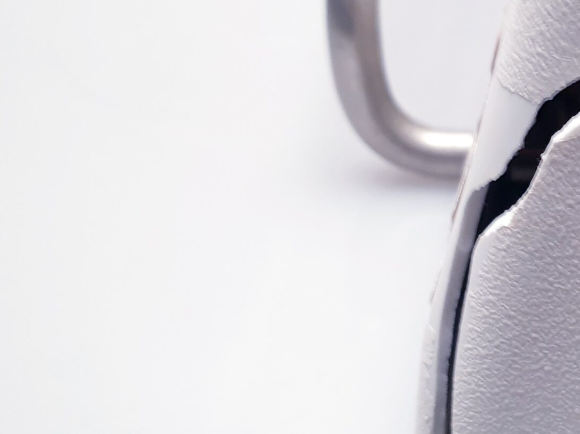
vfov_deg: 24.0
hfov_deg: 28.6
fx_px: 1022
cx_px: 646
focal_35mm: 61
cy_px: 198
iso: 80
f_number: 2.4
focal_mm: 4.3
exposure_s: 1/50
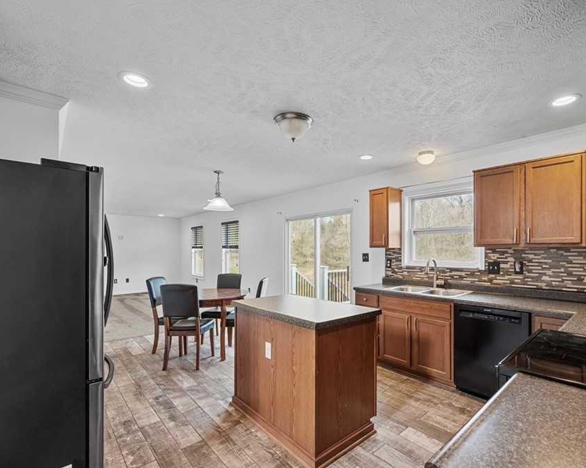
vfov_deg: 76.9
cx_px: 322
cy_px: 250
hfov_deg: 89.4
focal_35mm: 17
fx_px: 295
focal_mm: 14
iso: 400
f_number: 8
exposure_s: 1/3
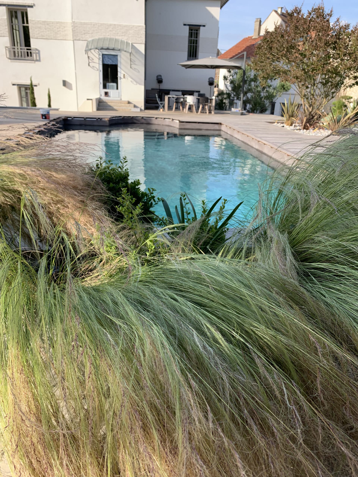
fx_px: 359
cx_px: 179
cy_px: 238
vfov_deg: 67.3
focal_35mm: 26
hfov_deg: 53.1
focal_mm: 4.25
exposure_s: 1/623
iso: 25
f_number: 1.8
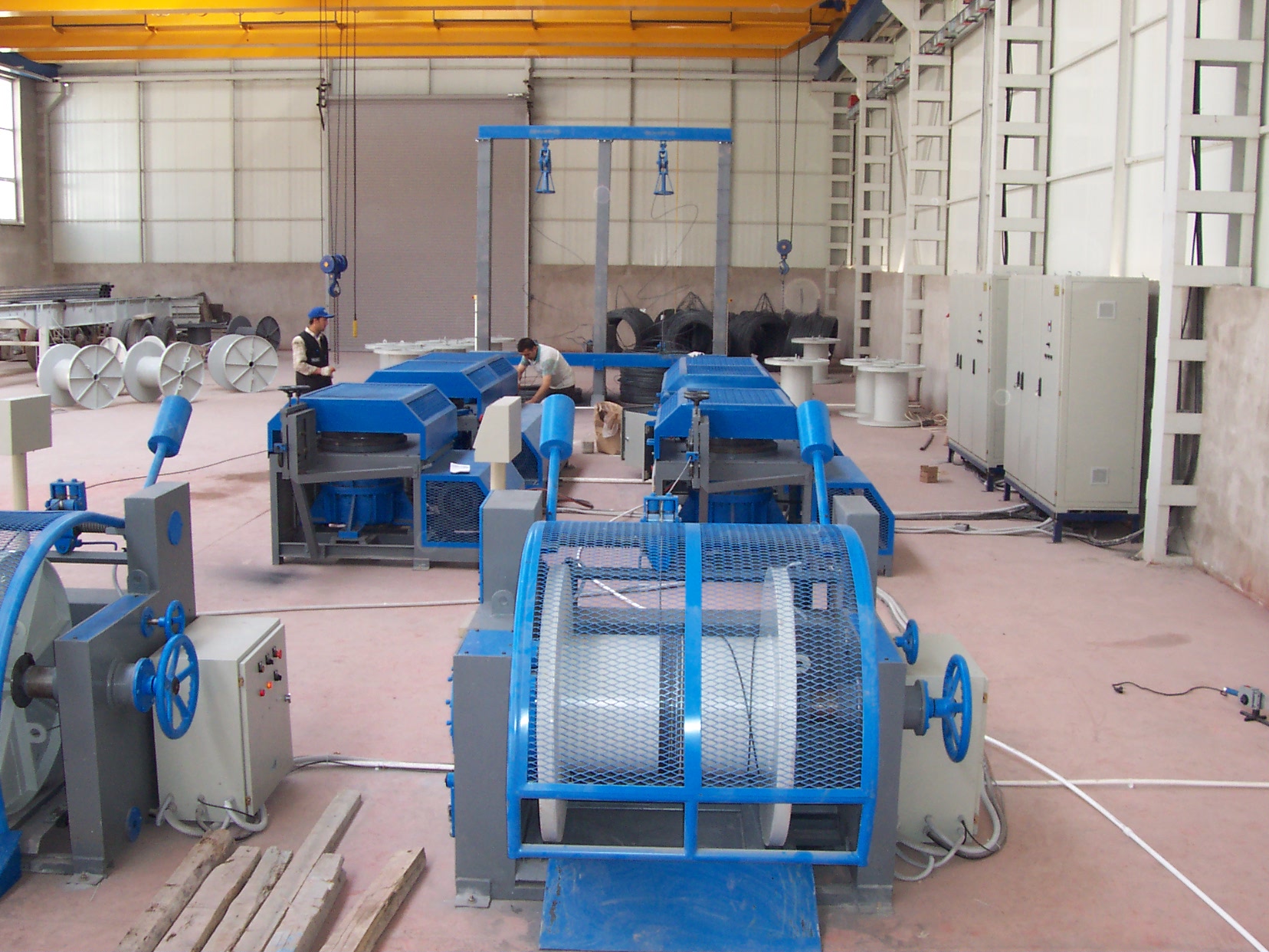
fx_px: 1356
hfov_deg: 50.1
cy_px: 476
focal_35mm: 37
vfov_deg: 38.7
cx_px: 634
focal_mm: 5.6
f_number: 2.8
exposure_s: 1/60
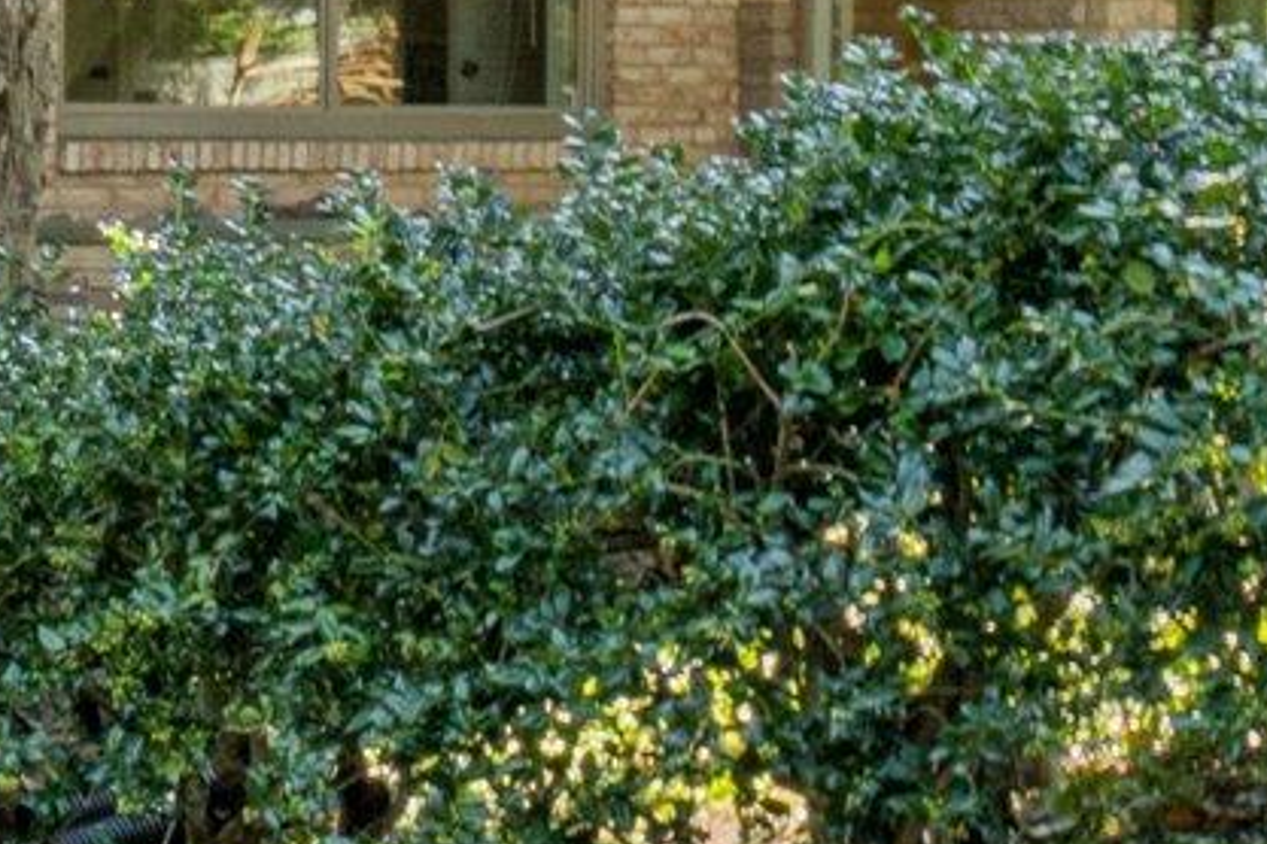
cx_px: -726
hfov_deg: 15.7
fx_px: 4153
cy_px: 527
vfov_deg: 11.6
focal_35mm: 118
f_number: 22
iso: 200
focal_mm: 16
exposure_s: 1/8
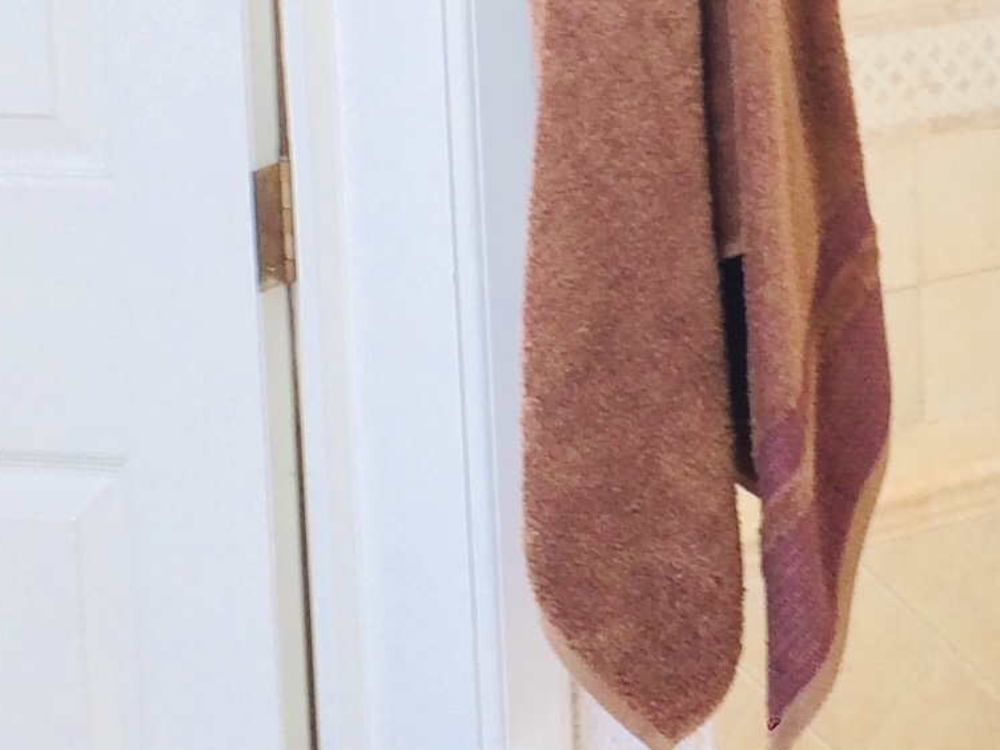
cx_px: 939
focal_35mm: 126
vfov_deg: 11.5
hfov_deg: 15.4
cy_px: -139
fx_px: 3639
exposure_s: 1/30
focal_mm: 4.15
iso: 64
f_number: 2.2
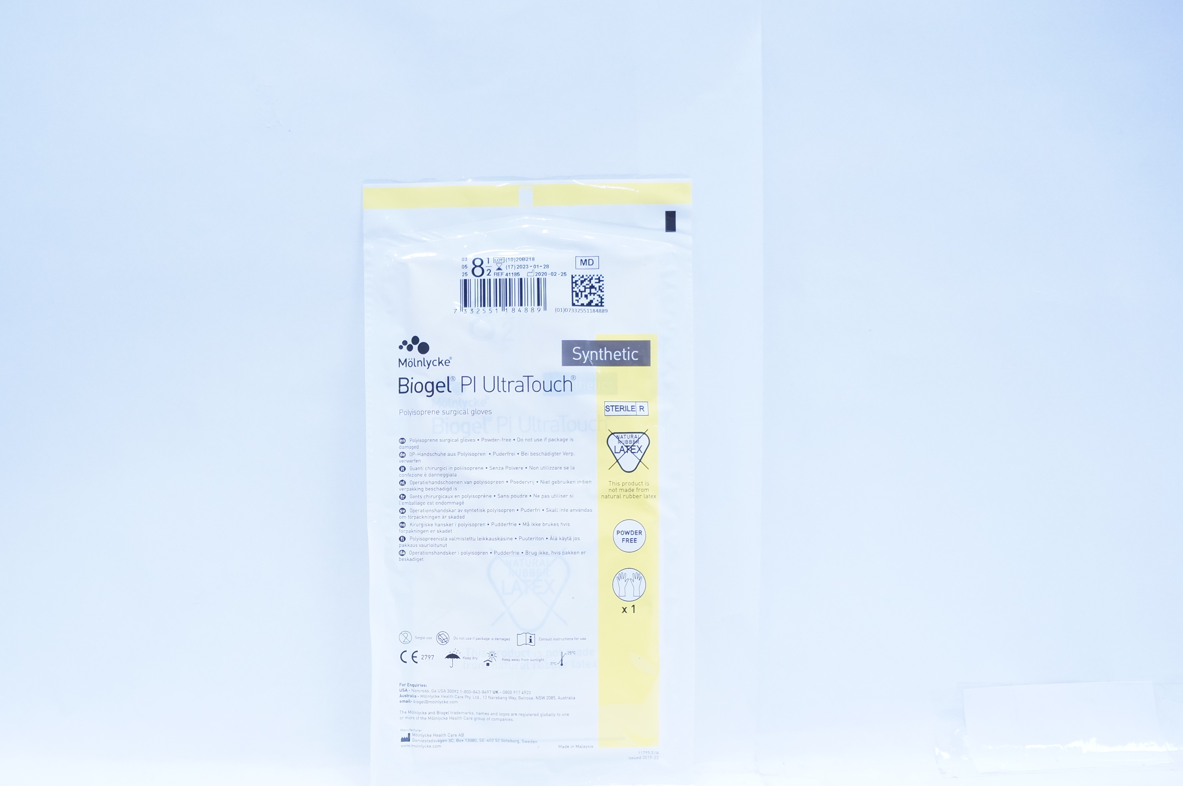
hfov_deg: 57.1
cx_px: 517
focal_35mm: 33
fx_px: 1083
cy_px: 476
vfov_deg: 39.7
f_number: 4
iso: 800
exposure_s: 1/250
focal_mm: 18
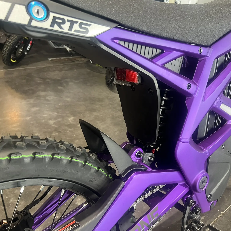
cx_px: 151
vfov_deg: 52.5
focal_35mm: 31
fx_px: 234
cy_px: 116
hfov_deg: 51.7
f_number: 1.5
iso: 200
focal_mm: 5.7
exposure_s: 1/60
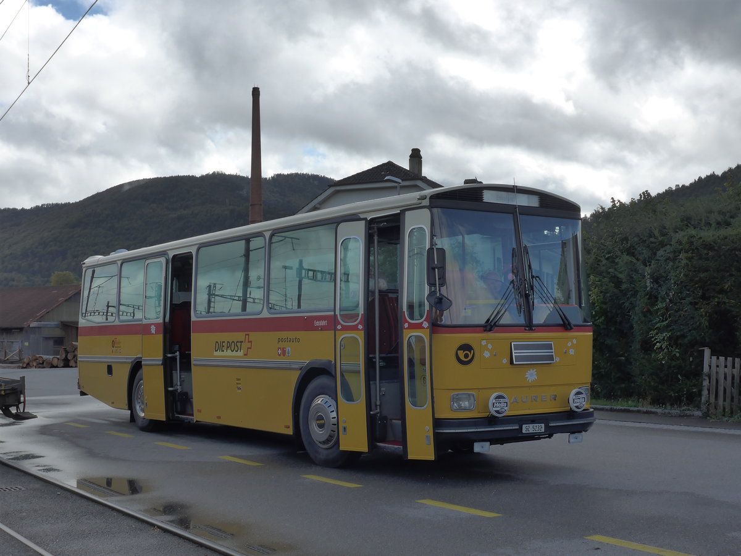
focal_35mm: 46
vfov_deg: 31.5
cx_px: 370
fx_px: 985
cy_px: 278
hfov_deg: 41.2
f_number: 5
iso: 160
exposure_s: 1/640
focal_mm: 9.5
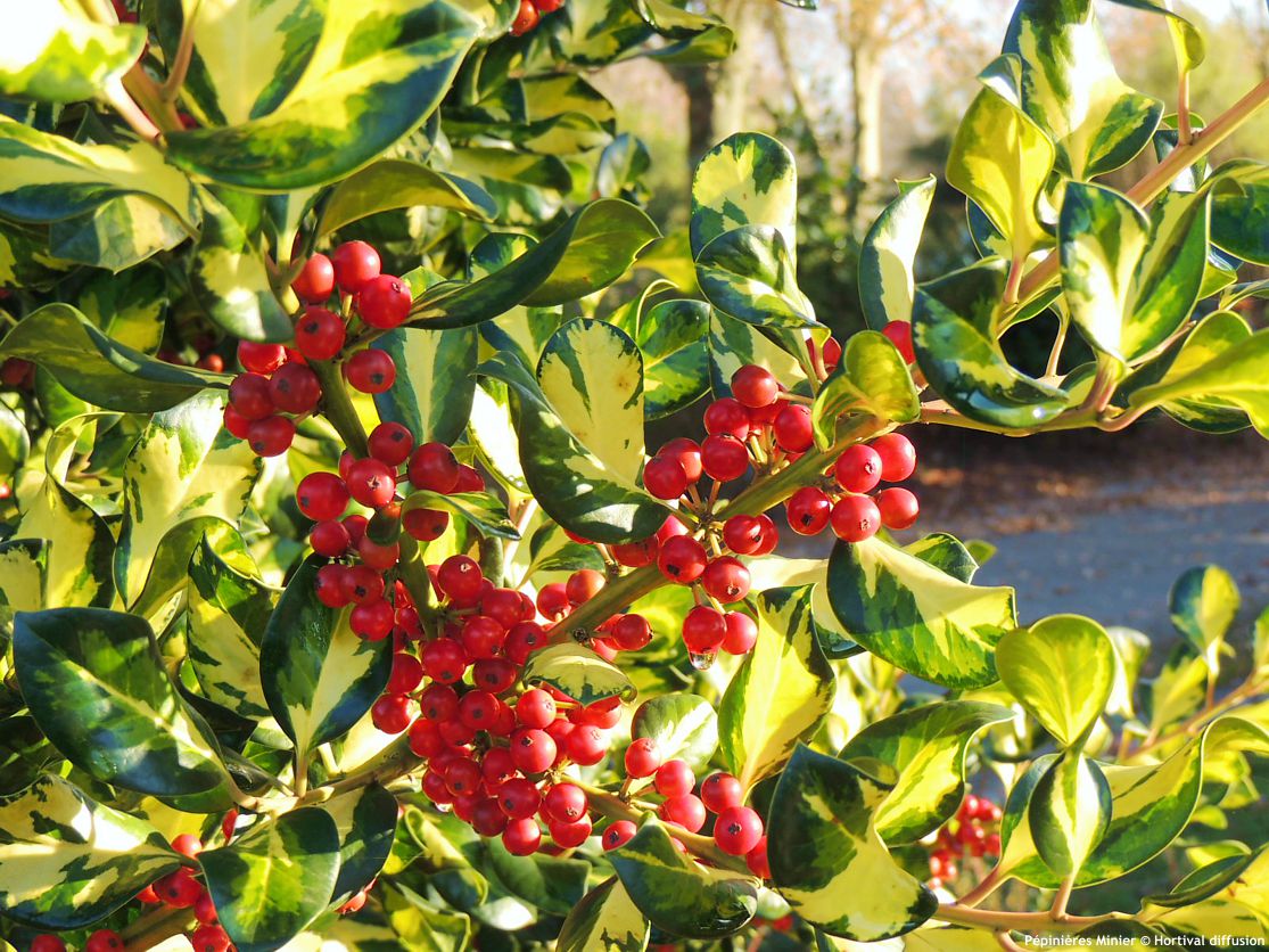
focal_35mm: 55
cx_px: 634
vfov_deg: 26.6
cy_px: 476
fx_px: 2016
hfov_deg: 34.9
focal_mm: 9.8
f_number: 3.7
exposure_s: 1/125
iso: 100
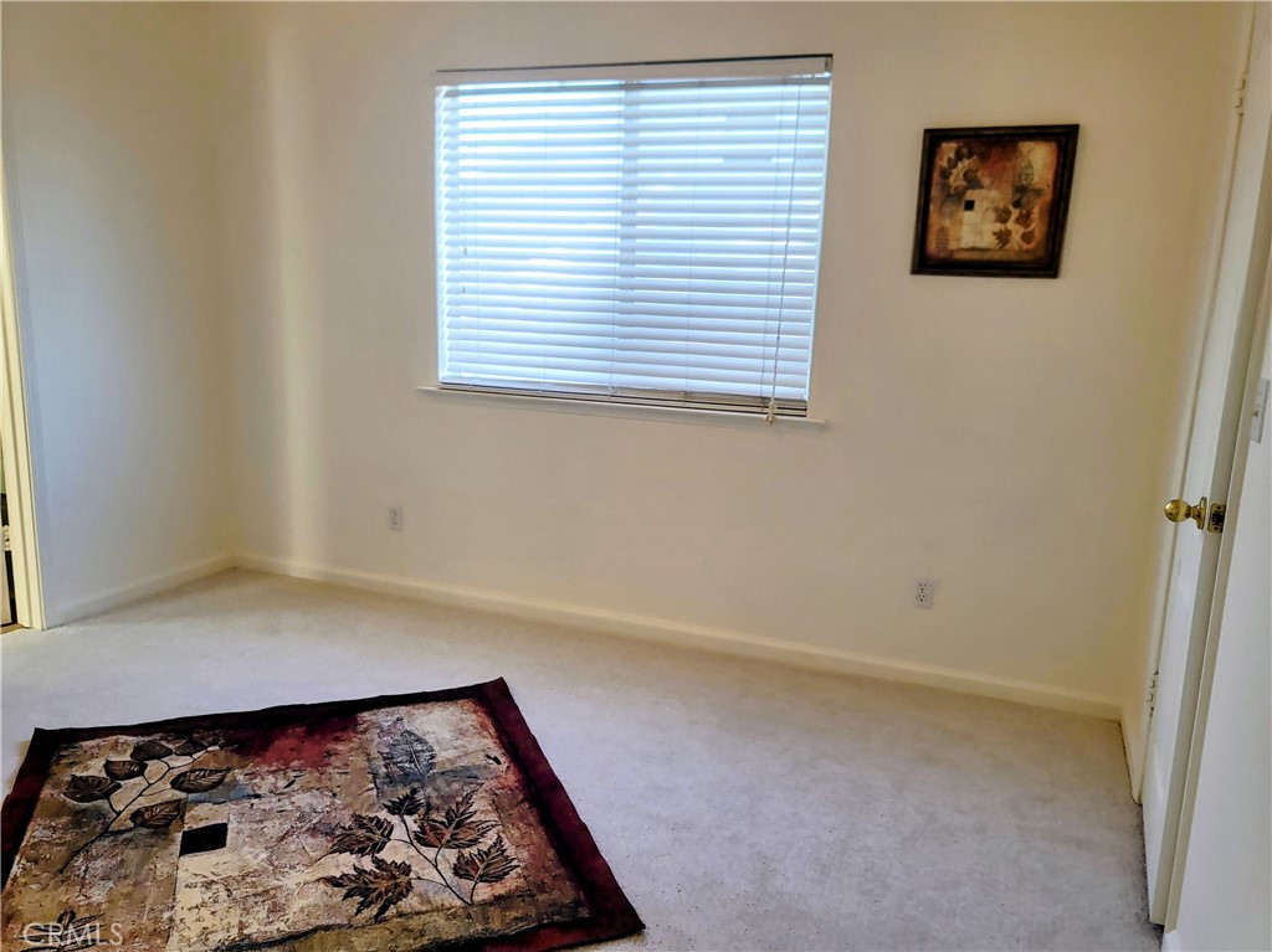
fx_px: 918
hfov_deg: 69.4
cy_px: 476
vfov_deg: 54.8
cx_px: 636
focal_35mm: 25
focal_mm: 7
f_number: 1.8
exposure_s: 1/120
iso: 125
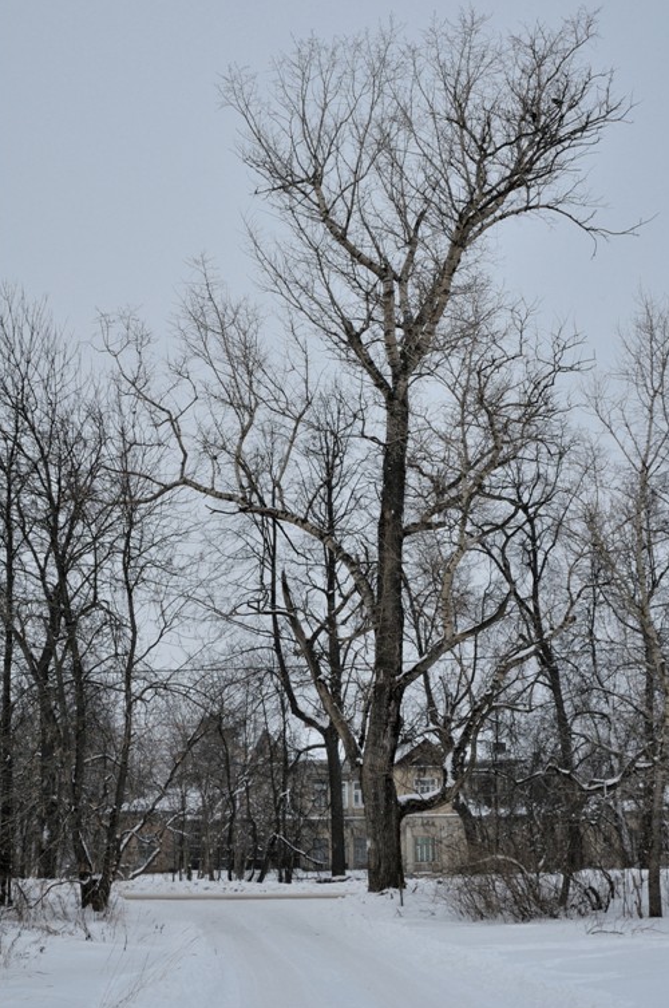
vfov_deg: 45.5
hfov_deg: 31.1
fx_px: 1202
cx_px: 389
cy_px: 511
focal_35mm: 43
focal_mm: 24
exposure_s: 1/250
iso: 320
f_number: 9
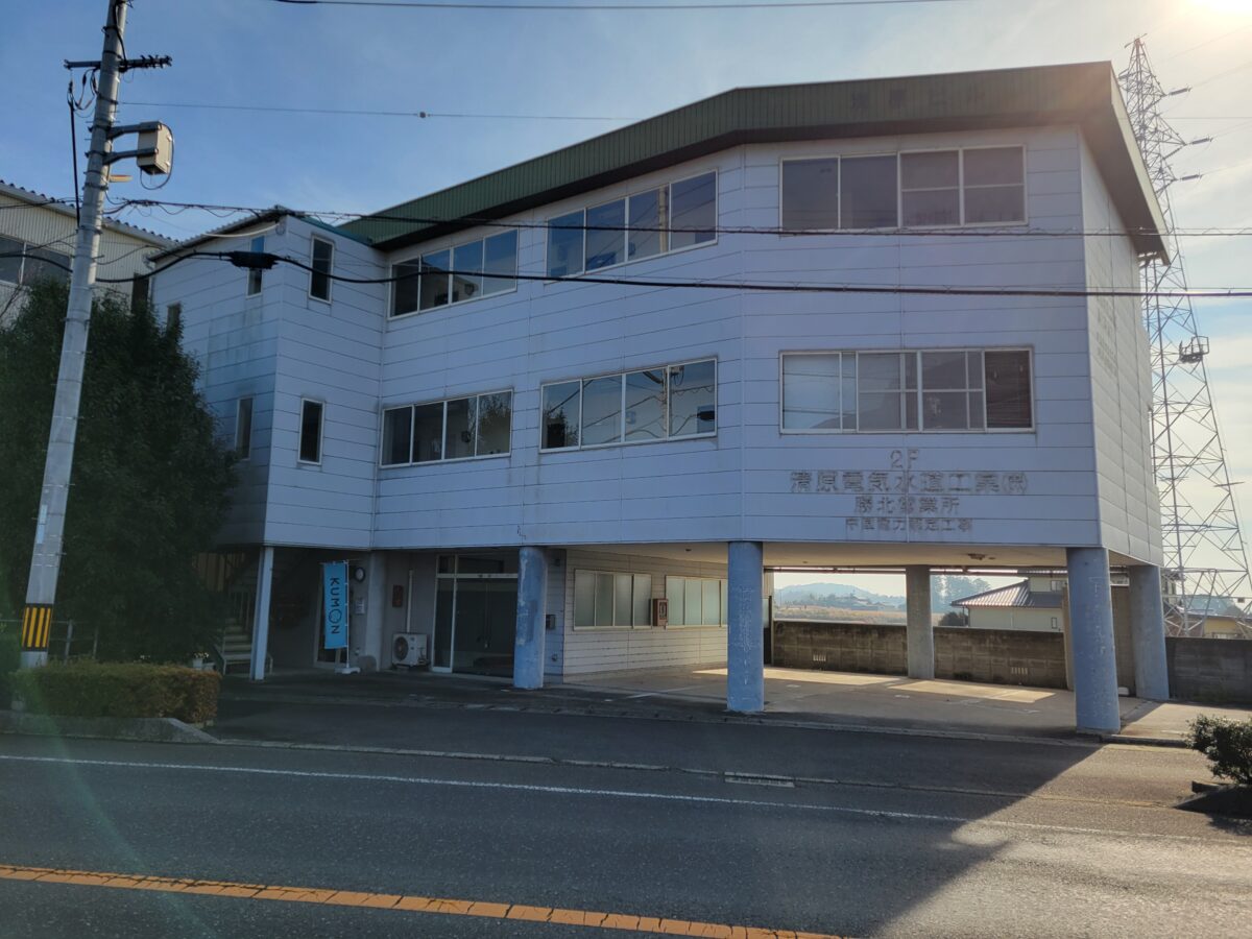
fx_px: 940
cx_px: 626
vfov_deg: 53.1
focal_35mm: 26
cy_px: 470
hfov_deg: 67.3
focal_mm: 5.4
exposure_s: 1/1957
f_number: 1.8
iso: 40
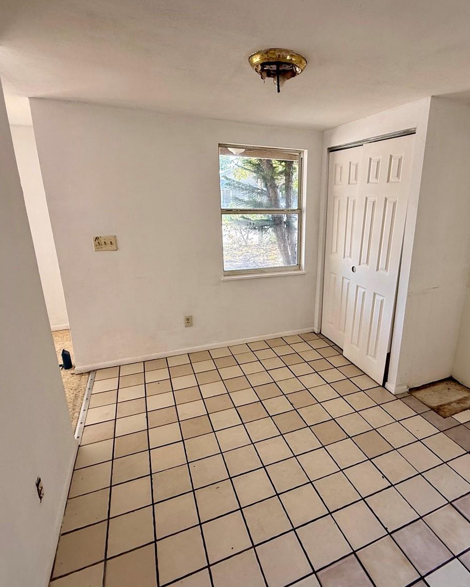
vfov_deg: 83.3
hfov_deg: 69.9
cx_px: 290
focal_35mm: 19
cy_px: 292
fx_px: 330
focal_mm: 2.22
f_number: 2.2
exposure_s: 1/99
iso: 64
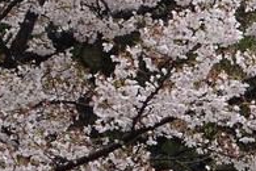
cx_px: 712
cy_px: 291
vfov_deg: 3.2
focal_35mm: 431
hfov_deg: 4.6
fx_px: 3065
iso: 125
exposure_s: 1/80
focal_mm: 25.7
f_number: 5.6
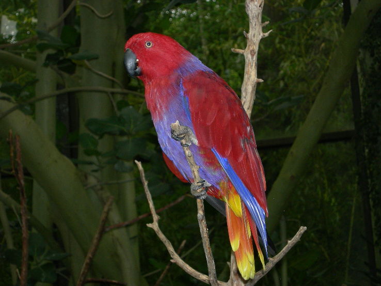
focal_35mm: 110
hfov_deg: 17.9
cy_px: 143
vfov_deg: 13.5
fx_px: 1211
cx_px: 190
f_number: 4.8
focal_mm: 23
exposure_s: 1/120
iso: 200
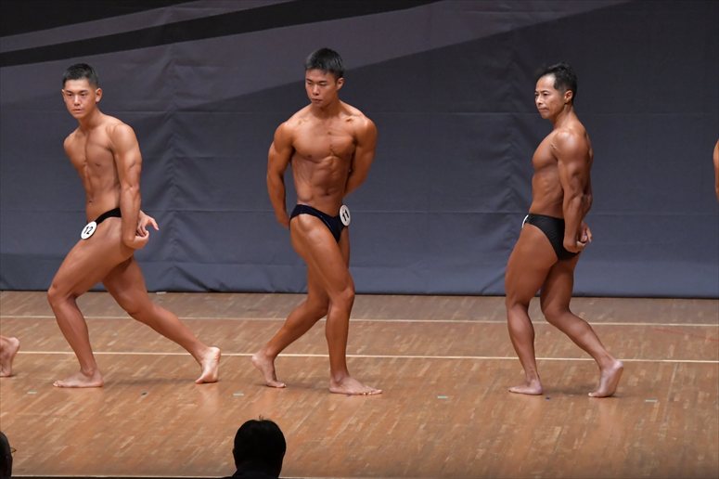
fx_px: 4492
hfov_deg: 9.2
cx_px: 360
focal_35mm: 225
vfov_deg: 6.1
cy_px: 240
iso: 6400
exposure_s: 1/400
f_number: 5.6
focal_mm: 150
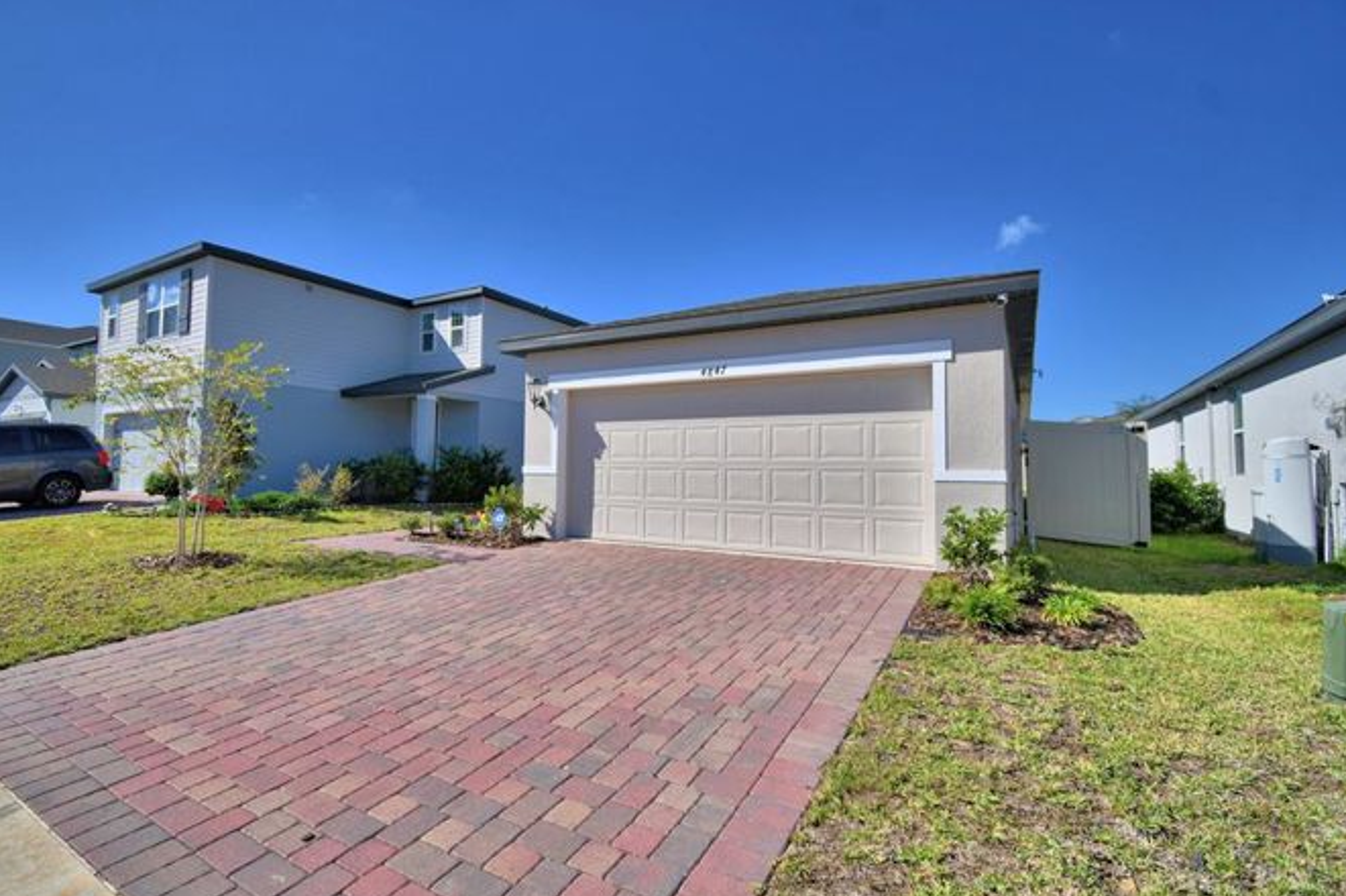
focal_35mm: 16
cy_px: 439
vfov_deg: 73.7
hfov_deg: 96.7
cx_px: 649
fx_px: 598
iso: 100
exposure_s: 1/2000
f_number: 4.5
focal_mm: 10
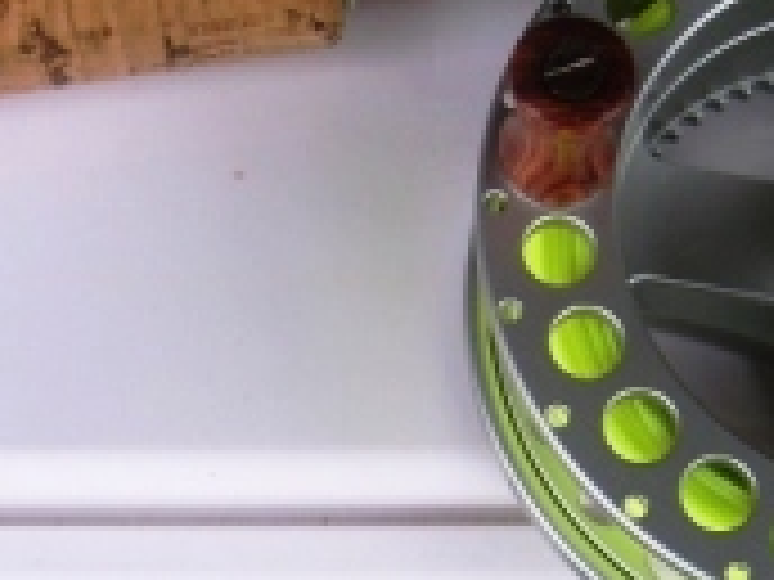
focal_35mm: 91
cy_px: 382
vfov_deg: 16.2
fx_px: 2035
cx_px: 288
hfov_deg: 21.5
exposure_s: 1/180
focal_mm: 5.8
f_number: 2.8
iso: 50
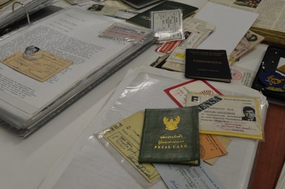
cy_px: 72
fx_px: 364
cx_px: 144
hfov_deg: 42.8
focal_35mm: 46
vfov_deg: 29.1
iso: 400
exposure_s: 1/100
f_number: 5
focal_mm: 22
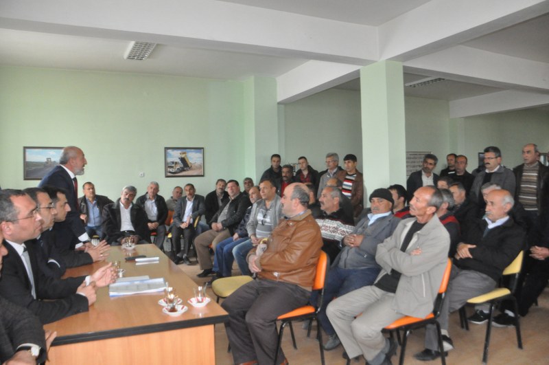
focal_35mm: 27
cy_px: 182
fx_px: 411
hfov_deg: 67.5
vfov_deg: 47.8
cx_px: 274
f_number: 5.6
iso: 3200
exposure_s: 1/60
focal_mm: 18
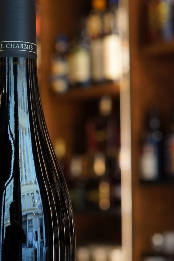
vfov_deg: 19.7
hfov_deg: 13.2
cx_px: 15
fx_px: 746
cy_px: 201
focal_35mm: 103
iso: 1600
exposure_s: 1/160
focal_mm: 30
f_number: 3.5
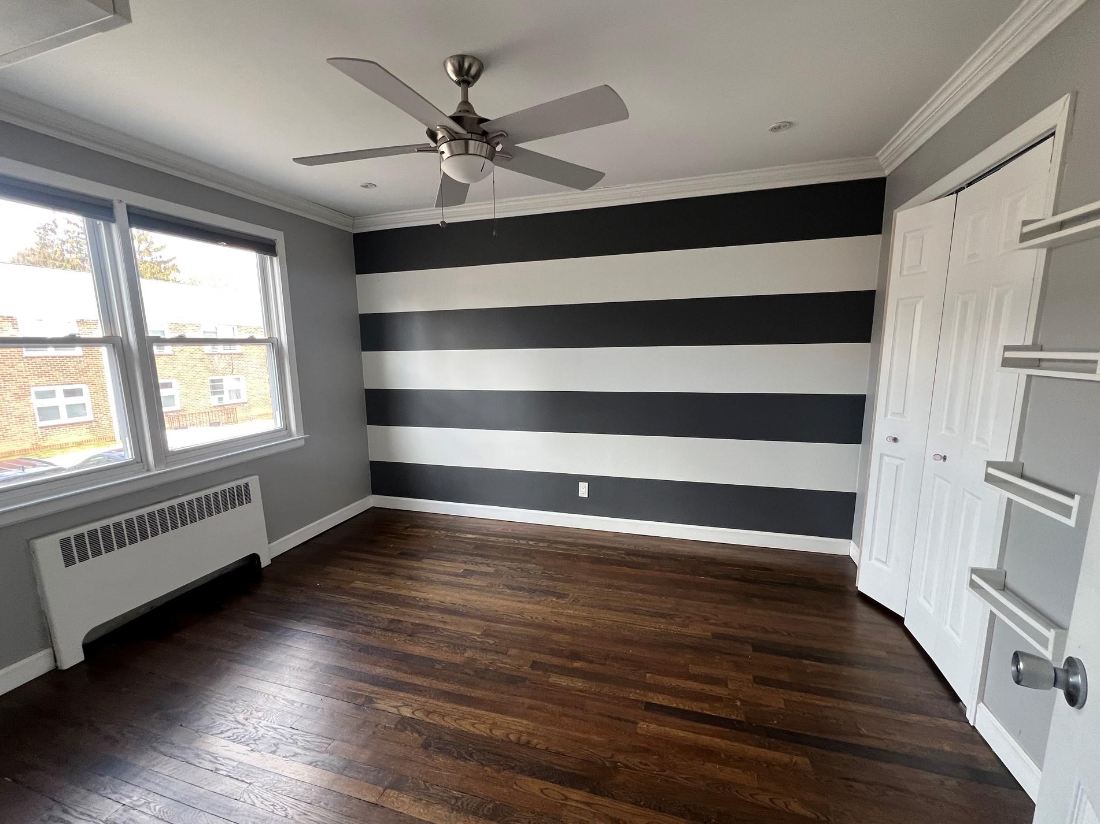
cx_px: 538
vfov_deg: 85.6
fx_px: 445
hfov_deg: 102.1
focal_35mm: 14
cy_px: 427
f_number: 1.8
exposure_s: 1/99
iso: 100
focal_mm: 1.57
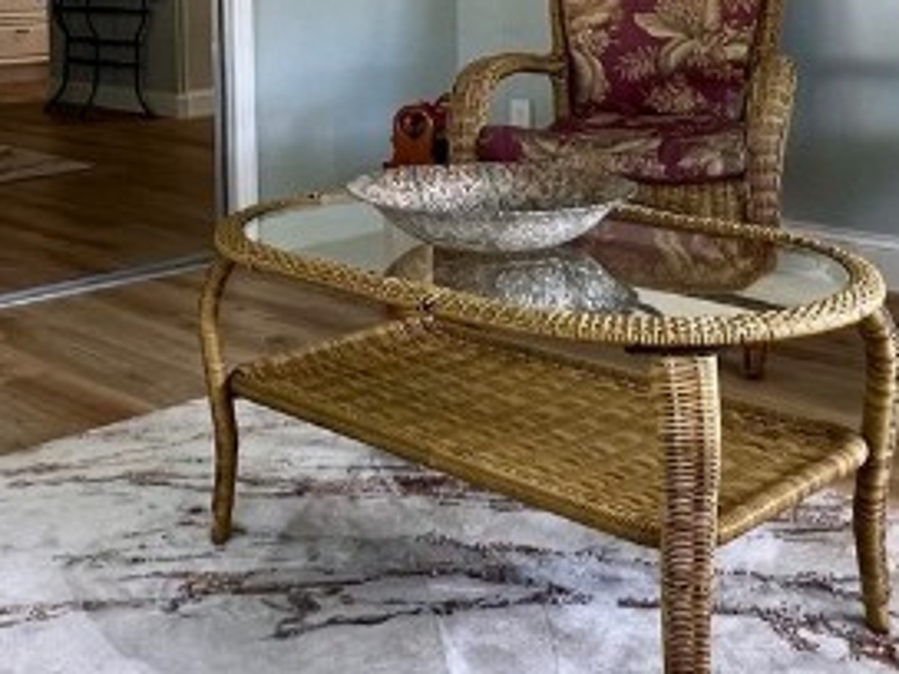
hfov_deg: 38.9
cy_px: 20
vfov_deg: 28.1
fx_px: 1273
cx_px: 413
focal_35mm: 49
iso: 100
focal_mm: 1.57
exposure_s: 1/99
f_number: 1.8
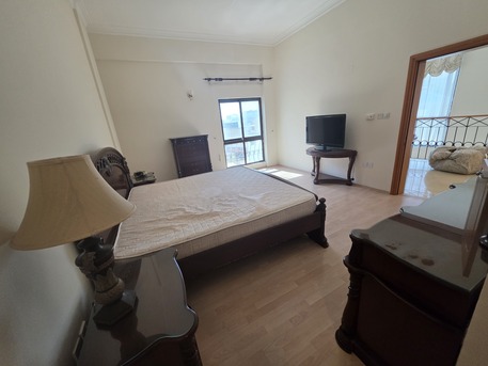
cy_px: 183
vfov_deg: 89.9
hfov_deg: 106.2
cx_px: 244
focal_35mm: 13
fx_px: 183
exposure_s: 1/100
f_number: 1.9
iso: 250
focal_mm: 2.2
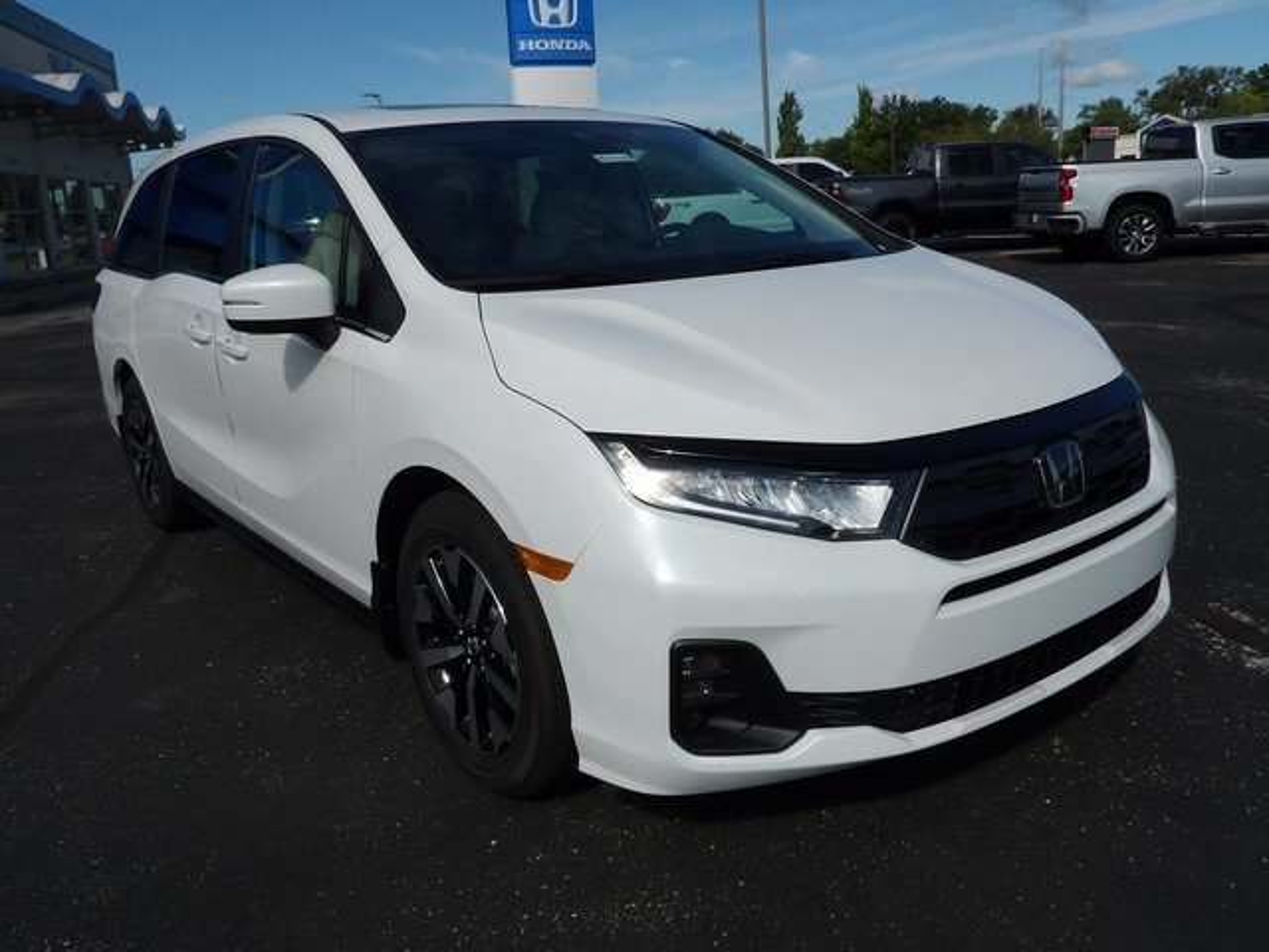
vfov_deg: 49.7
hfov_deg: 63.4
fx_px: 1026
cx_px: 634
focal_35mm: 28
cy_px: 476
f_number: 5.9
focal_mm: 5
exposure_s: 1/619
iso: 100
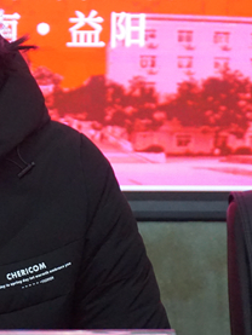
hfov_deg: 11.6
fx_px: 1212
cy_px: 206
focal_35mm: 125
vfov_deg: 15.7
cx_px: -61
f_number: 5
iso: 3200
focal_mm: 30
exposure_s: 1/160
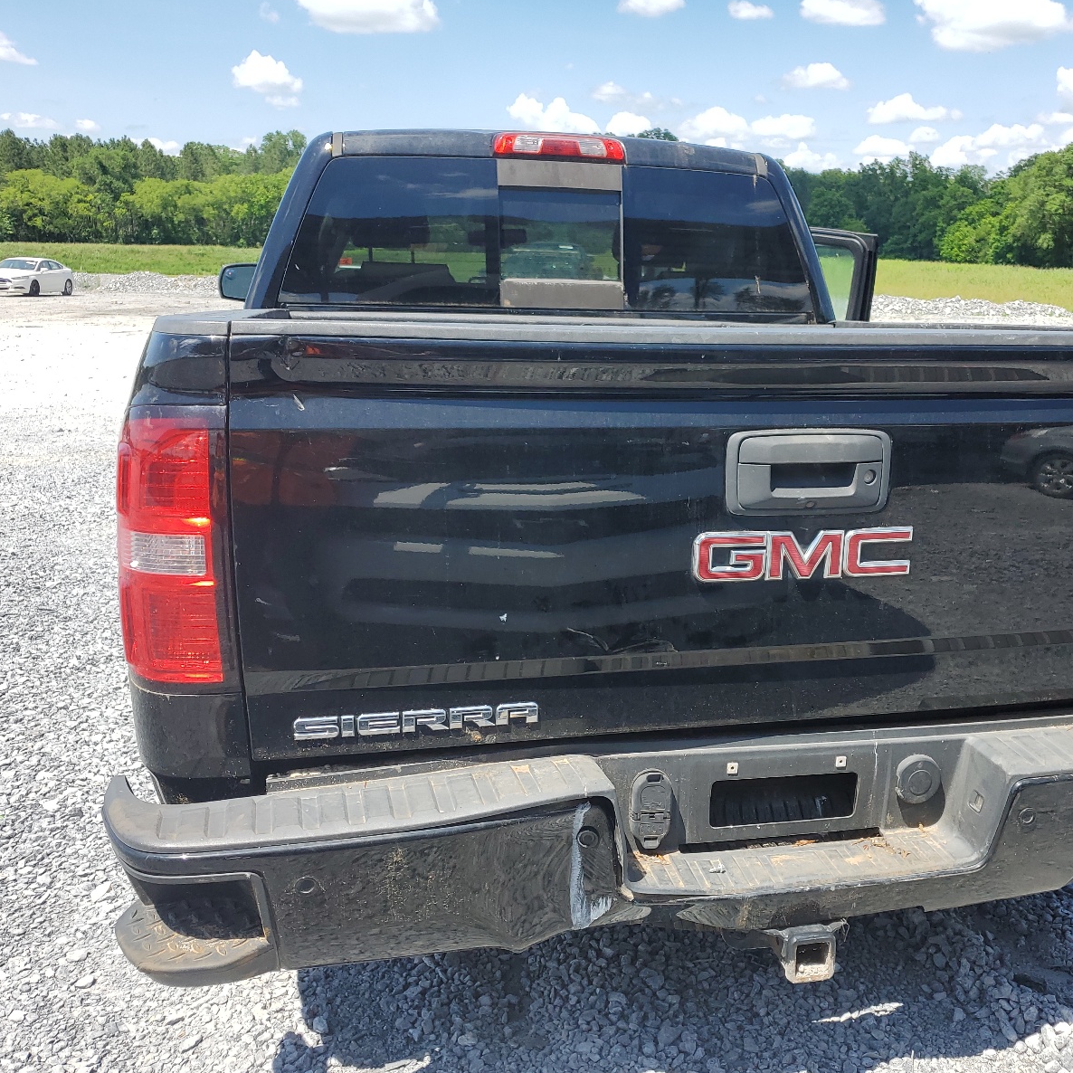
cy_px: 540
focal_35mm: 31
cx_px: 660
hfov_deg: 52.1
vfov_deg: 52.5
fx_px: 1087
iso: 50
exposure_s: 1/1667
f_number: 1.5
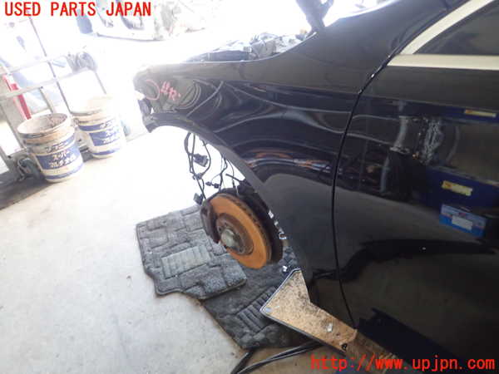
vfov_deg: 54.9
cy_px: 187
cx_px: 250
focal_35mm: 25
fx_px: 360
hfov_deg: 69.4
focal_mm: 4.5
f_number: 2
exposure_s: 1/30
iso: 500
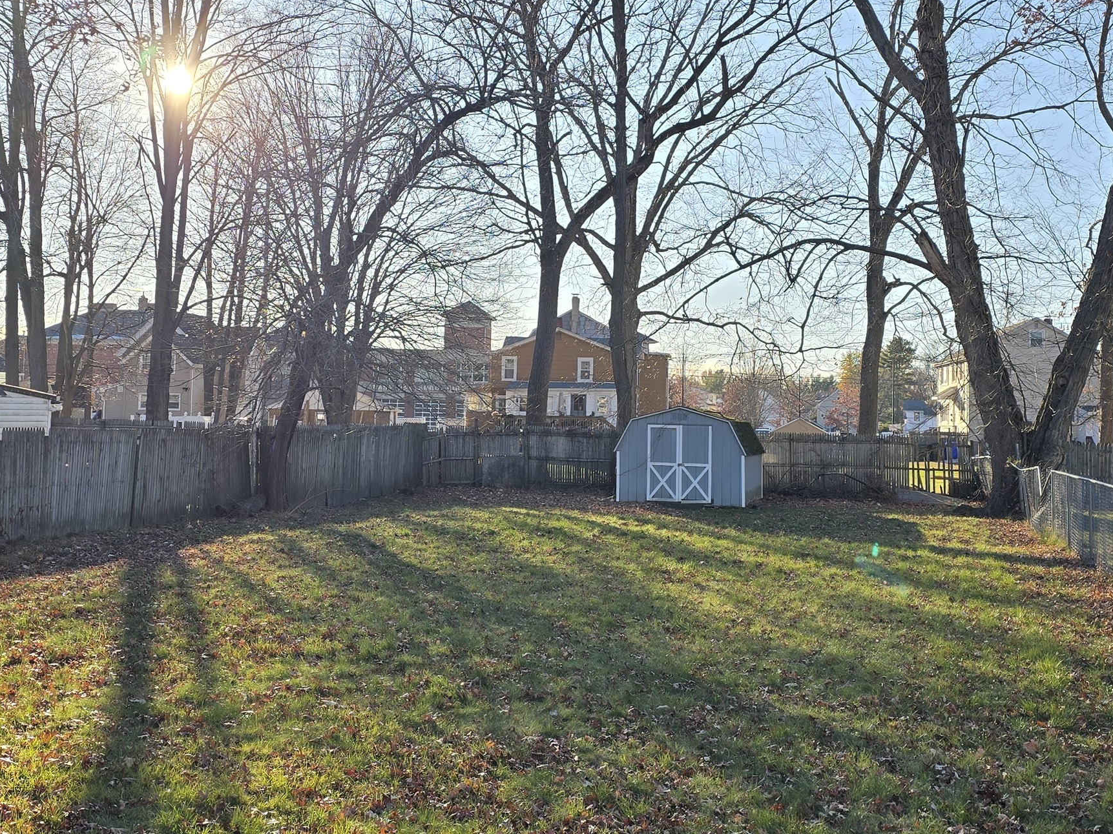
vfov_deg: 35.1
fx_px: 1318
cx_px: 526
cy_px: 349
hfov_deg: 45.8
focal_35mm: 41
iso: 12
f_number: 1.7
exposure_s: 1/365
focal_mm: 6.3
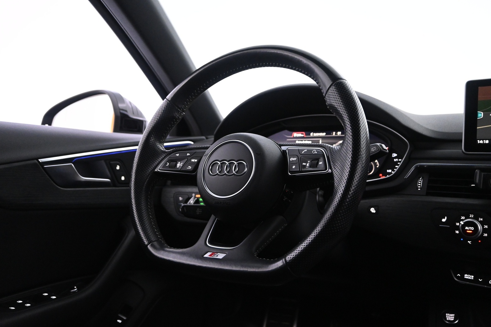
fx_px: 413
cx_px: 252
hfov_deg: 61.5
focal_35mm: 30
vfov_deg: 43.3
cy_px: 165
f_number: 3.8
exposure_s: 1/40
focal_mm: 19.5
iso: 3200
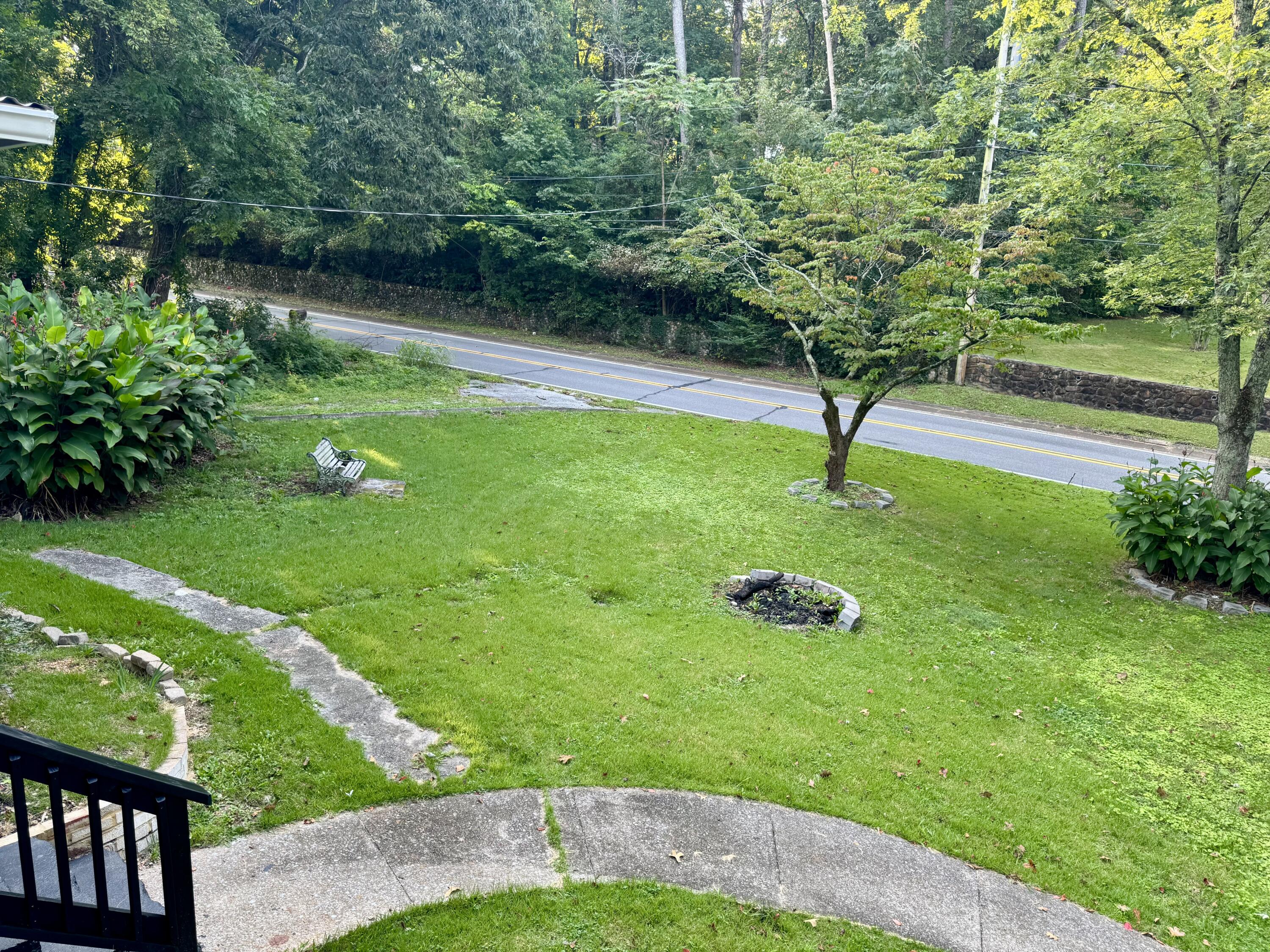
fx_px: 881
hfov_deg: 71.6
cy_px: 476
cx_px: 635
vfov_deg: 56.8
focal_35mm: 24
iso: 64
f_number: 1.78
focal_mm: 6.76
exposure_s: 1/121
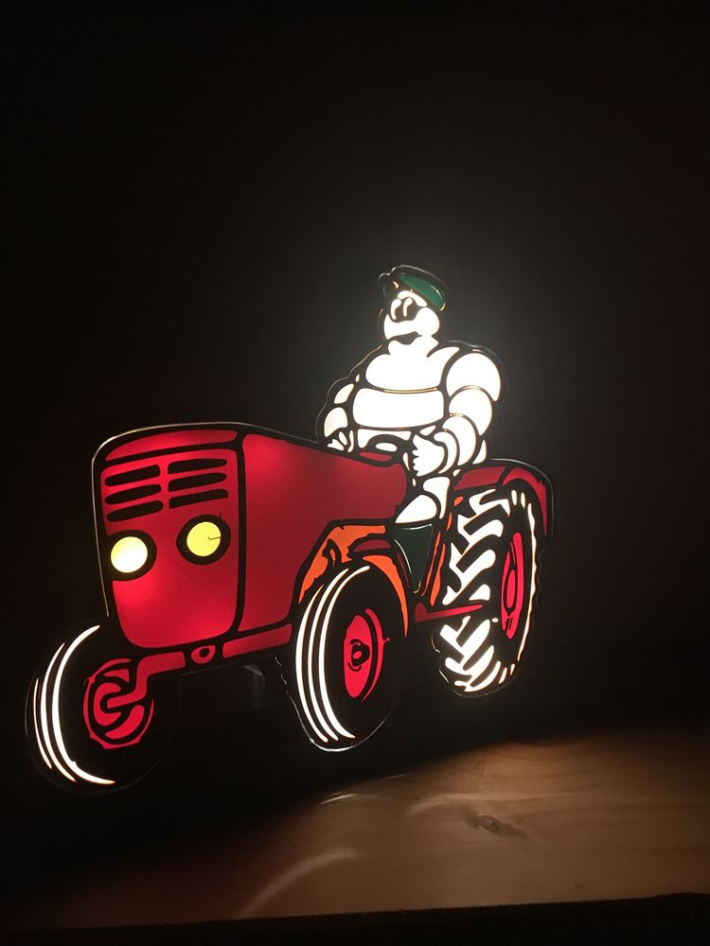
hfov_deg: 49.7
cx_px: 355
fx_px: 766
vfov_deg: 63.4
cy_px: 473
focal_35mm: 28
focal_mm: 3.99
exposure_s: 1/9
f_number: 1.8
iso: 100
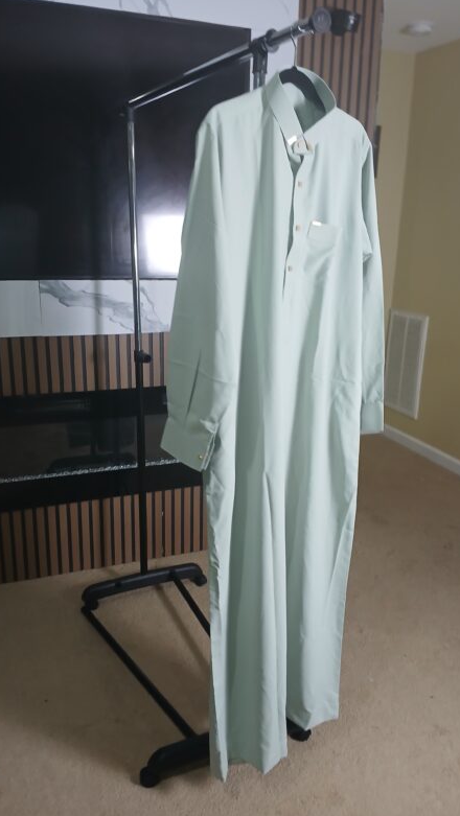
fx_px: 628
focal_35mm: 29
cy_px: 407
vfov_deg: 66.0
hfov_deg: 40.2
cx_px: 236
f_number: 1.8
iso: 250
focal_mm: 3.98
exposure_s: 1/30
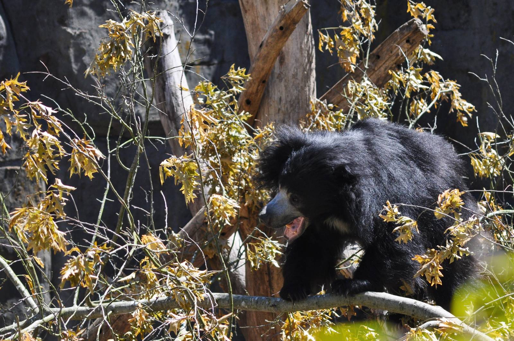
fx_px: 2139
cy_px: 170
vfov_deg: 9.1
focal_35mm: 150
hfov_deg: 13.7
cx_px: 257
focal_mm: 100
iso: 400
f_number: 5
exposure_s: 1/1250
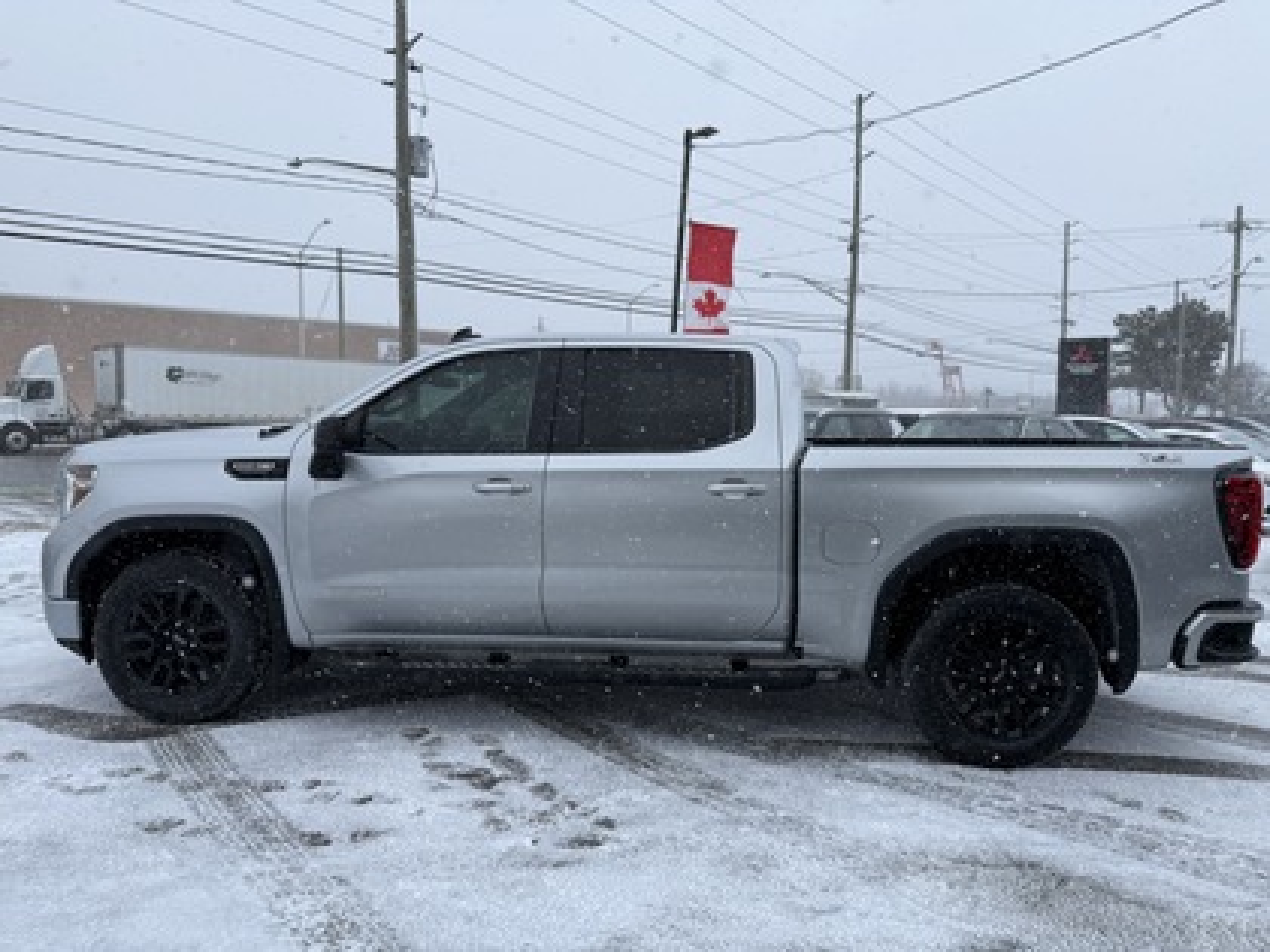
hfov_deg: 71.6
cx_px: 635
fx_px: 881
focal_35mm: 24
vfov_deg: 56.8
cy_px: 476
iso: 80
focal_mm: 6.76
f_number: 1.78
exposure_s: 1/1410
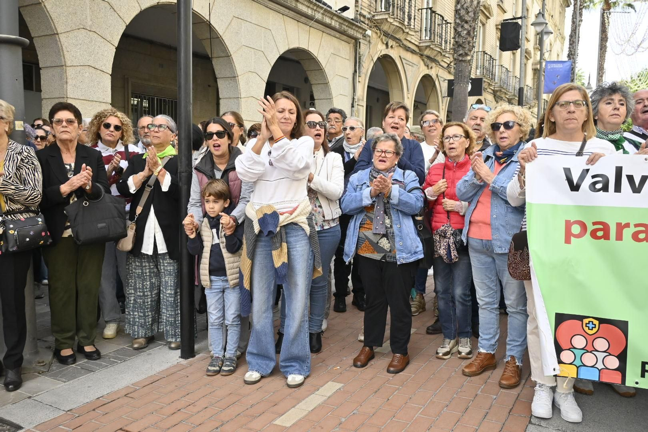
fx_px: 567
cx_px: 324
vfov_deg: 41.7
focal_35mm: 32
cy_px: 216
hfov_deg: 59.5
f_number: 5
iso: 400
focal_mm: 21
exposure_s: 1/400
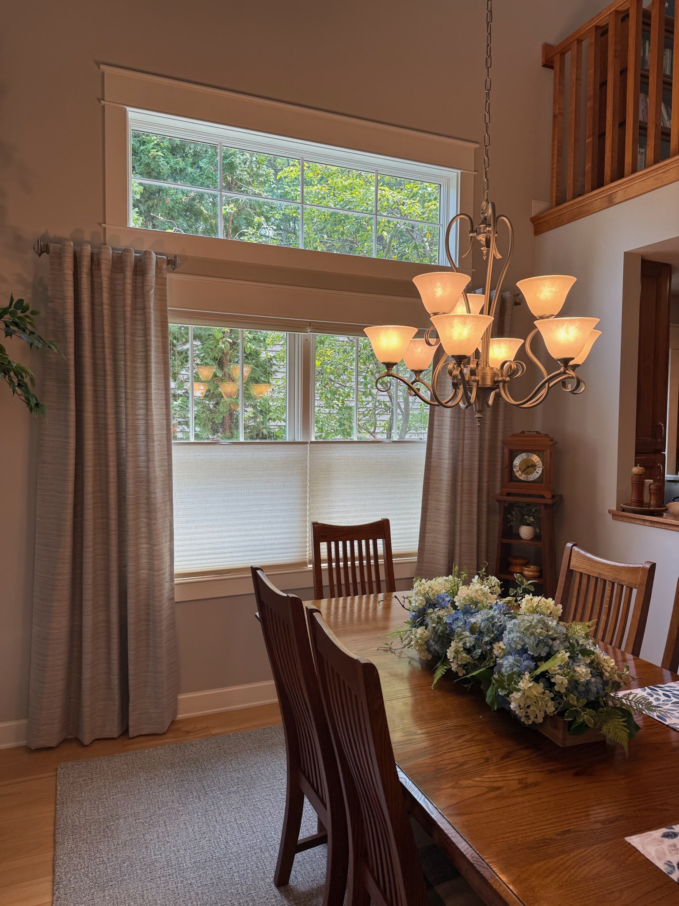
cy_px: 453
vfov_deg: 71.6
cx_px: 340
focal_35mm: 24
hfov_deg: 56.8
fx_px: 628
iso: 80
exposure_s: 1/120
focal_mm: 6.76
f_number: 1.78
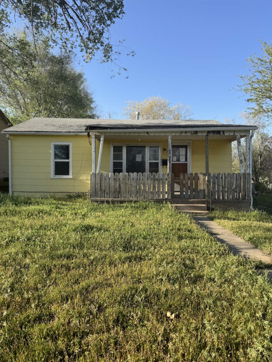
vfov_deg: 71.6
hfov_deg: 56.8
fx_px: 251
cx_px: 136
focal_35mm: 24
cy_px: 181
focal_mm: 6.76
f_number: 1.78
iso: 80
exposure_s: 1/2105
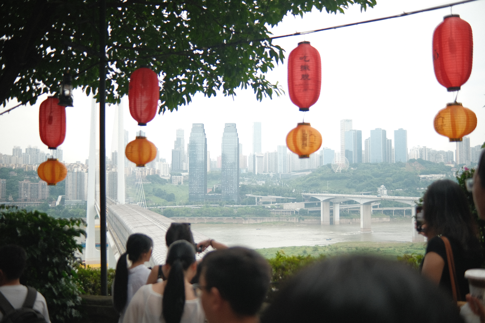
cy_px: 162
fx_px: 471
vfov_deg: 37.9
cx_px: 242
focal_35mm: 35
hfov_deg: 54.4
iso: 160
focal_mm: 23
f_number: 1.4
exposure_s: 1/1000
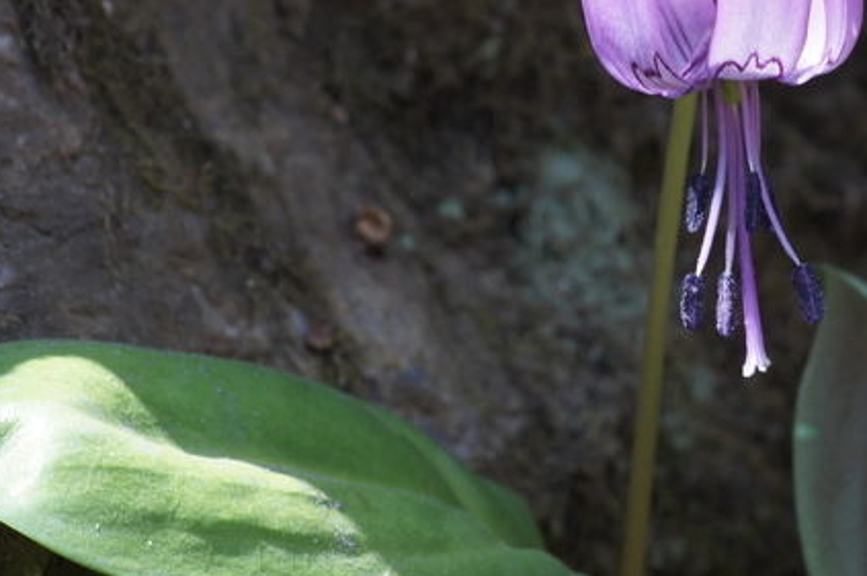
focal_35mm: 363
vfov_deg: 3.8
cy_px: 186
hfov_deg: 5.7
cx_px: 741
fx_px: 8732
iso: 400
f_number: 8
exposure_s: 1/125
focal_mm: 100
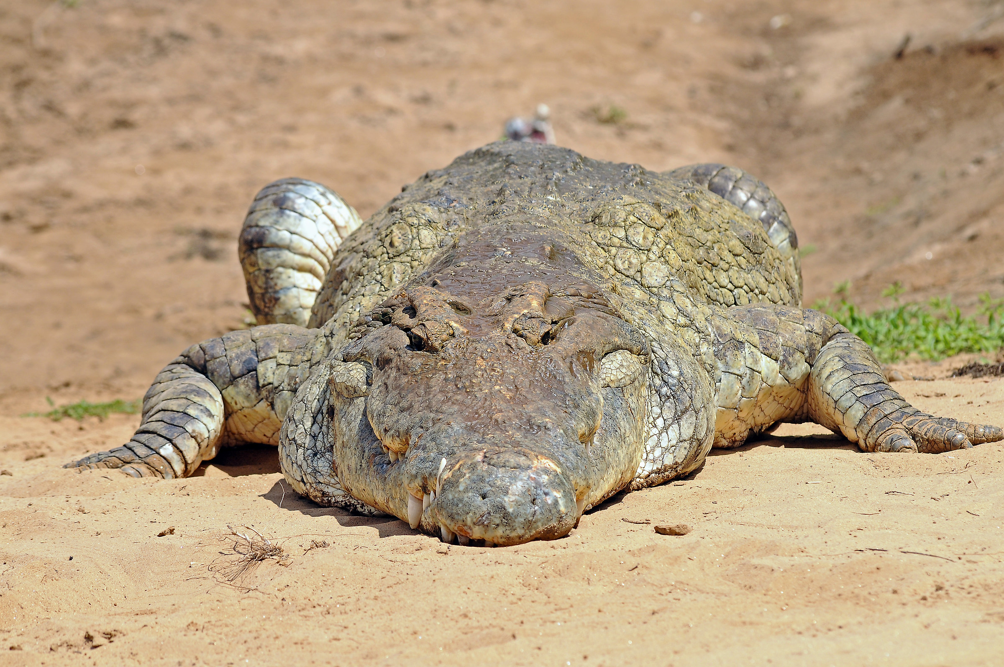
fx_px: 8356
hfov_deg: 6.9
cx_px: 502
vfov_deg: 4.6
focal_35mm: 300
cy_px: 334
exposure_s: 1/500
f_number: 8
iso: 200
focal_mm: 200
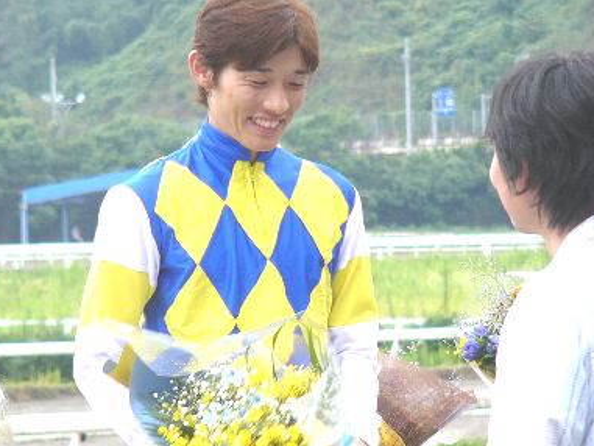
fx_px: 5476
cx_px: 332
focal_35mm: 319
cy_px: 248
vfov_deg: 4.7
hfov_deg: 6.2
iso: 50
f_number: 2.8
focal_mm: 31.6
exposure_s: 1/60
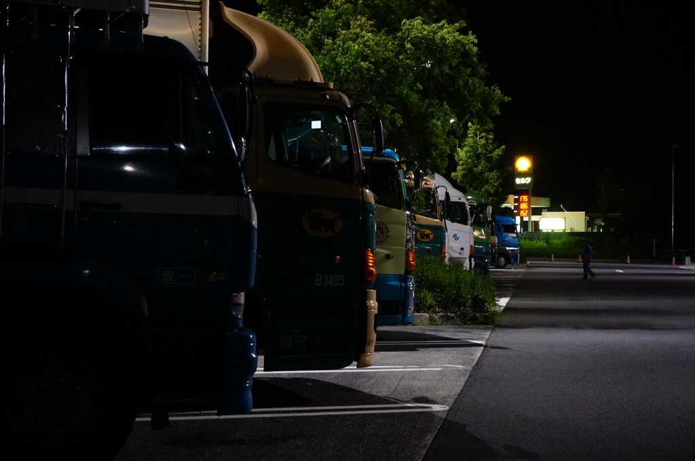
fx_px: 1244
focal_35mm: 64
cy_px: 230
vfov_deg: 21.0
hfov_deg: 31.2
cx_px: 348
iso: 3200
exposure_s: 1/10
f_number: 5.6
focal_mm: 43
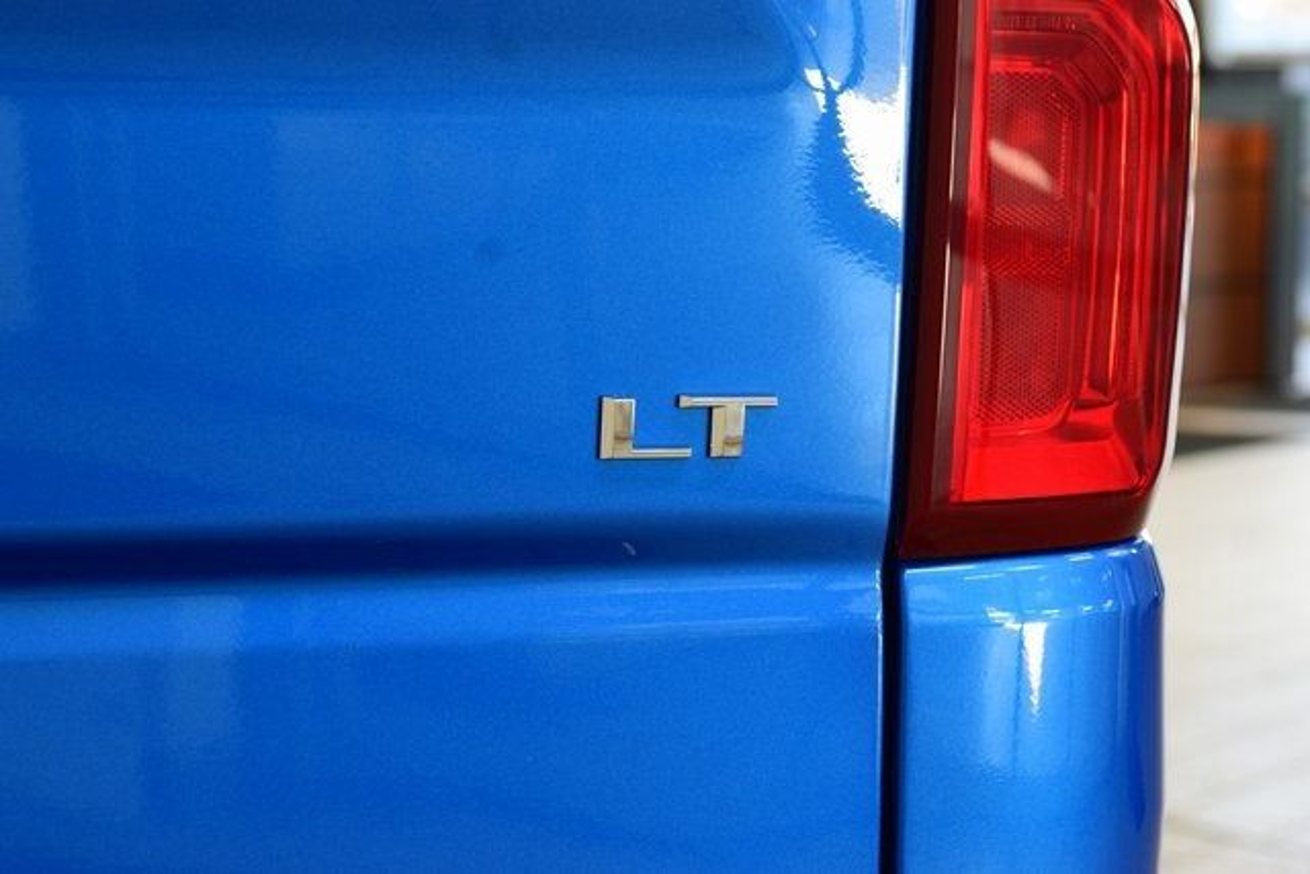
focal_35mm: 105
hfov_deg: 19.5
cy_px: 437
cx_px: 655
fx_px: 3821
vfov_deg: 13.0
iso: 1000
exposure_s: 1/30
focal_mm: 70
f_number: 7.1
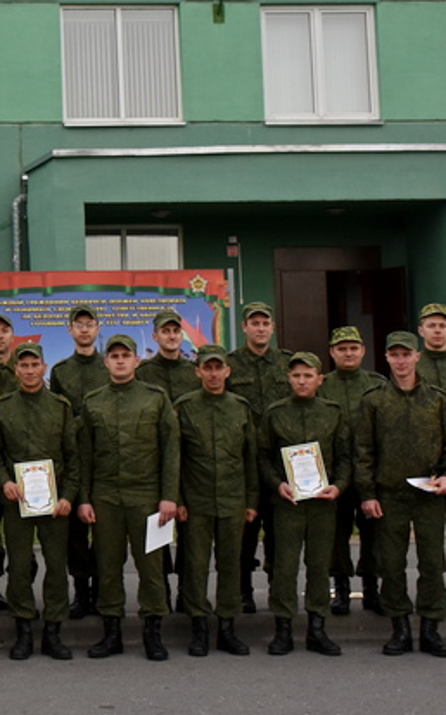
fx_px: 1189
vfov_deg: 33.5
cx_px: -185
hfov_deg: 19.1
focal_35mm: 61
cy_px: 404
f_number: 8
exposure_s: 1/500
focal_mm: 22
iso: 640
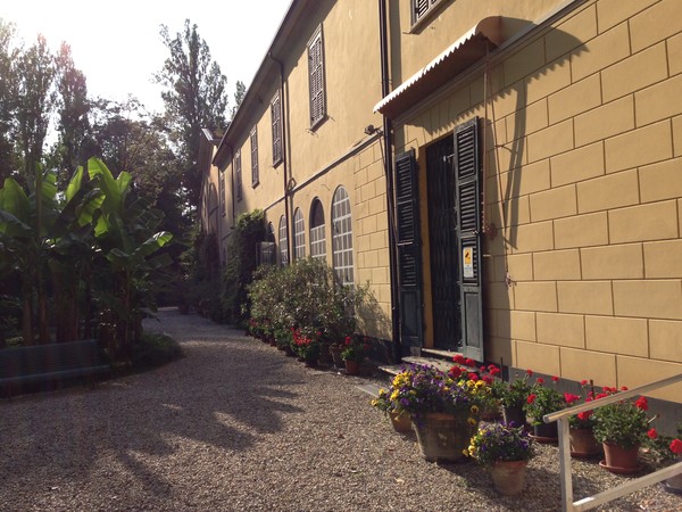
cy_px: 256
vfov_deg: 42.9
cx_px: 341
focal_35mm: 33
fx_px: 650
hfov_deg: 55.4
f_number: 2.4
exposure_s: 1/1205
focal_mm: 4.13
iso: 64
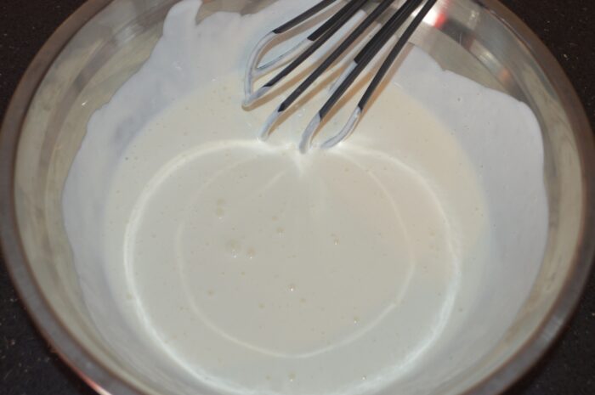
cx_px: 298
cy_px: 198
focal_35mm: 51
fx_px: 842
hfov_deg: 38.9
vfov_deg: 26.4
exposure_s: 1/30
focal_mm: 34
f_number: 5
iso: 360
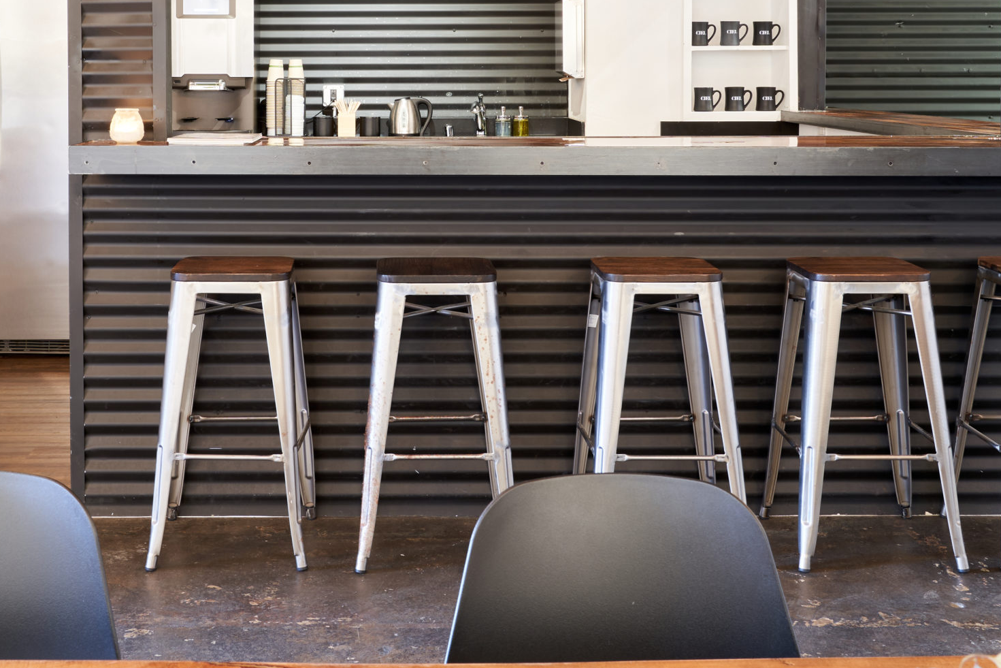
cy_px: 88
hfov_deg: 41.7
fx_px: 1307
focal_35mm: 47
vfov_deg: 27.8
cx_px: 404
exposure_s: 20
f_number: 11
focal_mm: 27
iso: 400
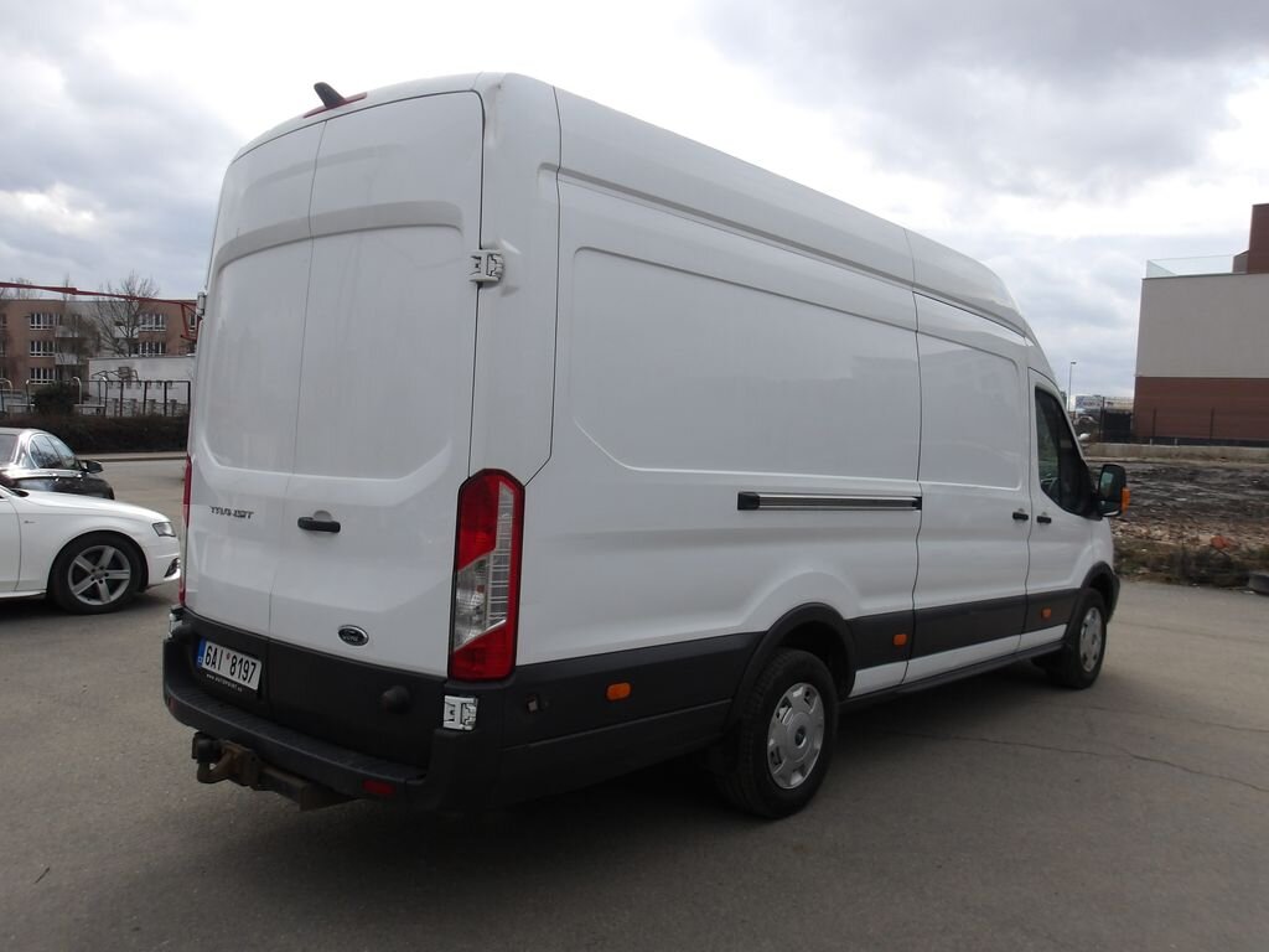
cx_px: 634
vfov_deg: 51.4
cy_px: 476
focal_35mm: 27
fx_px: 990
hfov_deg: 65.3
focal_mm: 4.9
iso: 100
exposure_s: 1/890
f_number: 3
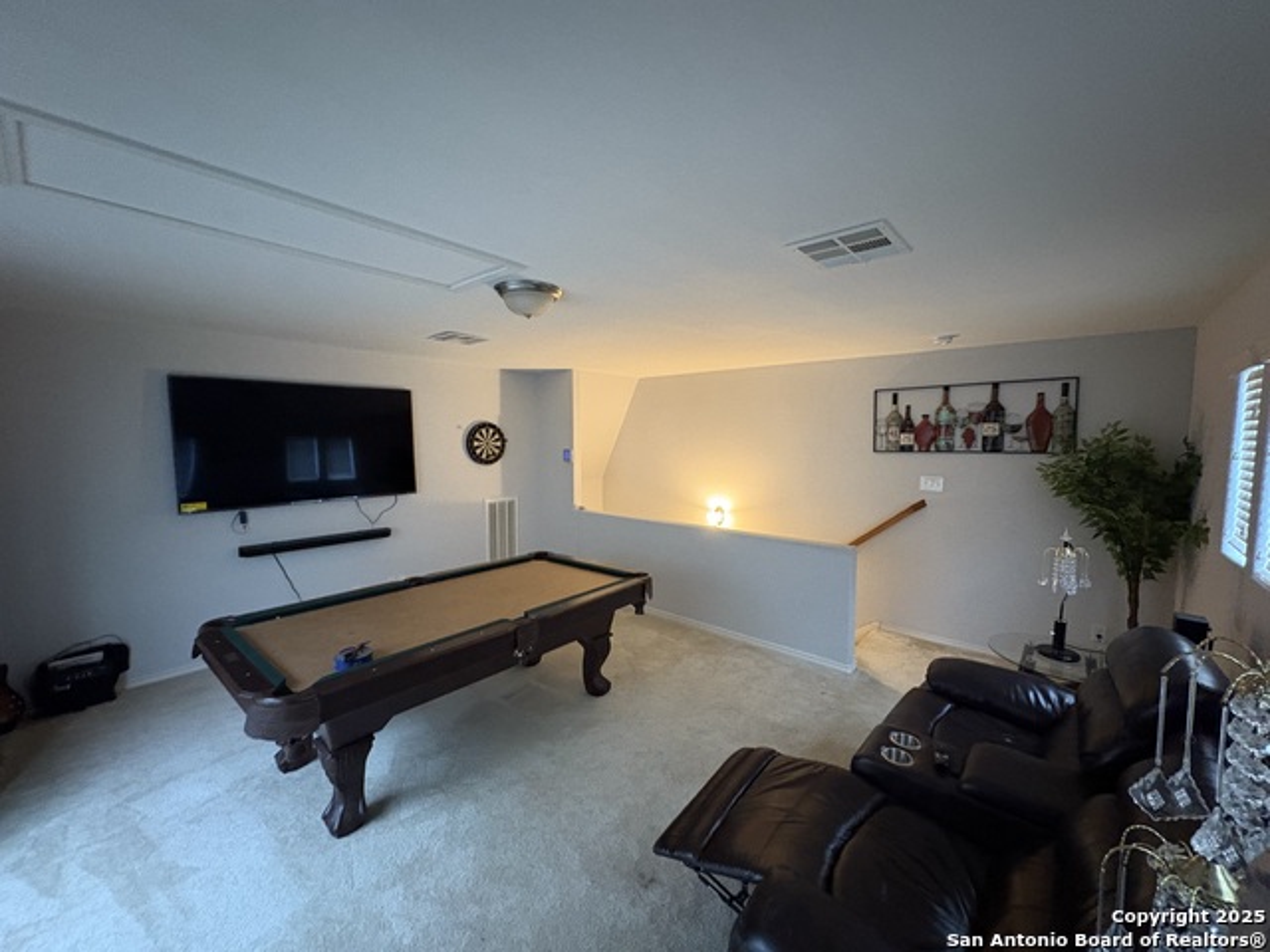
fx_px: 514
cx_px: 635
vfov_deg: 85.7
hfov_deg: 102.1
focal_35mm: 14
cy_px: 476
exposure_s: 1/40
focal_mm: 2.22
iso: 640
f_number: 2.2
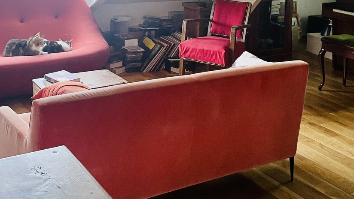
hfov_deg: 37.8
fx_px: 516
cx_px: 196
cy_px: -29
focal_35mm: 55
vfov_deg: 20.6
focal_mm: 4.2
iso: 160
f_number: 1.6
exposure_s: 1/60
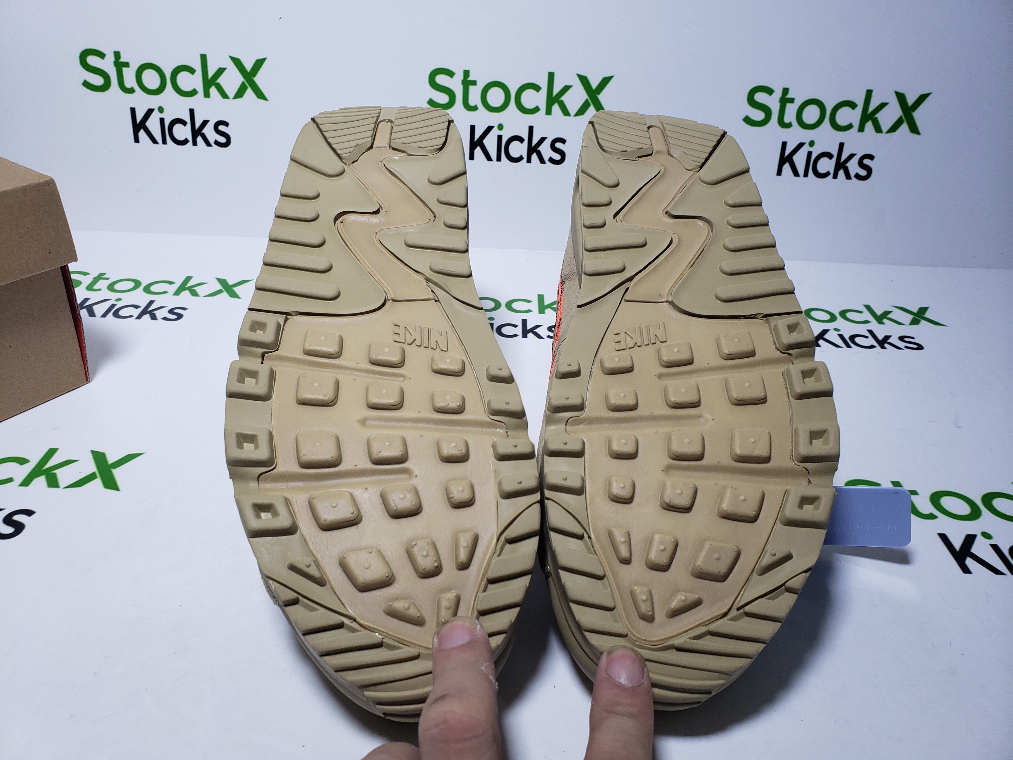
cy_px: 380
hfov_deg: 67.3
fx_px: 761
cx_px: 506
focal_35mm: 26
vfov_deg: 53.1
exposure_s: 1/207
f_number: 2.4
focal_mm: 4.3
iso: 50
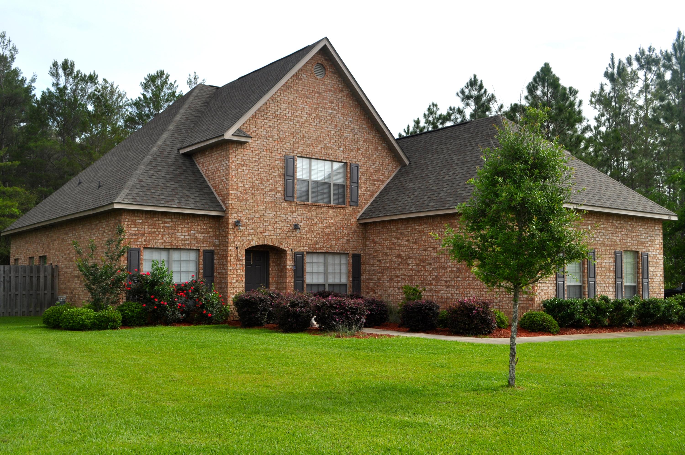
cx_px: 342
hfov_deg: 53.2
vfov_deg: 36.8
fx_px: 684
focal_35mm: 36
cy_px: 228
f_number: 9
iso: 200
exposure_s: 1/200
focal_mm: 24
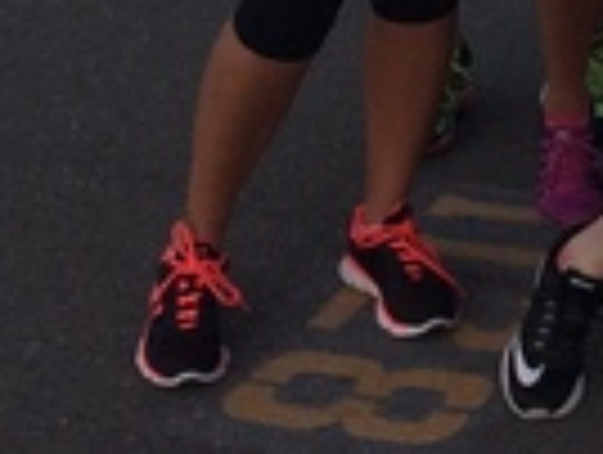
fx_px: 2810
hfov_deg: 11.6
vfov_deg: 8.6
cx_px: 968
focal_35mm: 161
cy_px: -566
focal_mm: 4.12
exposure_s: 1/488
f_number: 2.2
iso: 32
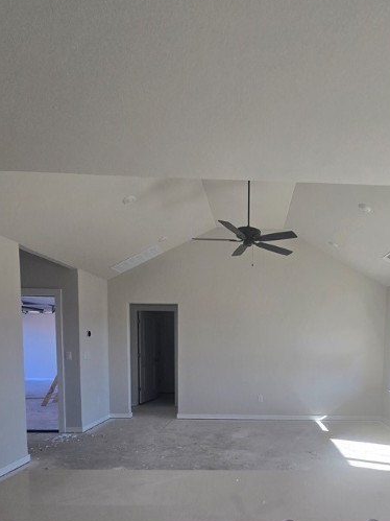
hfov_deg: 63.9
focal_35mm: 20
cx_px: 266
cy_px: 369
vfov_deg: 77.6
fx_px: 301
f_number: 2.2
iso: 50
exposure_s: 1/201
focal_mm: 2.2
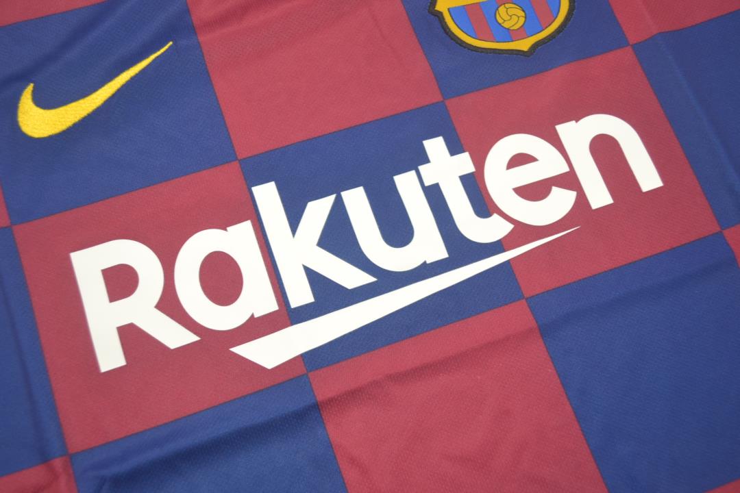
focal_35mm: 36
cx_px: 370
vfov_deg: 36.9
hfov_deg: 53.1
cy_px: 246
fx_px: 740
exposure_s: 1/60
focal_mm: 24
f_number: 4
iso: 200
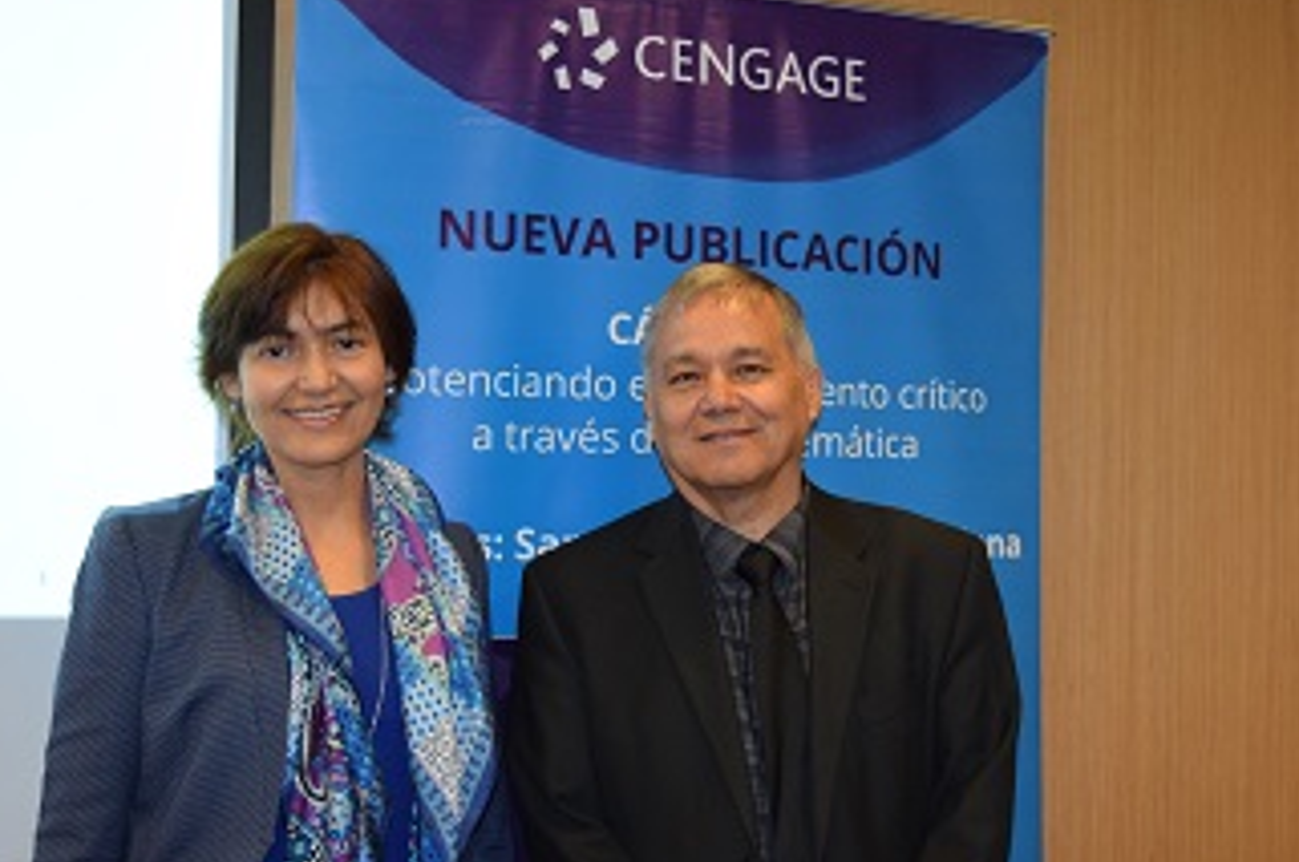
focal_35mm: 58
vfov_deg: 23.4
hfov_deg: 34.7
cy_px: 447
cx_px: 718
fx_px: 2078
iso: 1400
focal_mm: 29
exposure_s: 1/60
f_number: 4.2
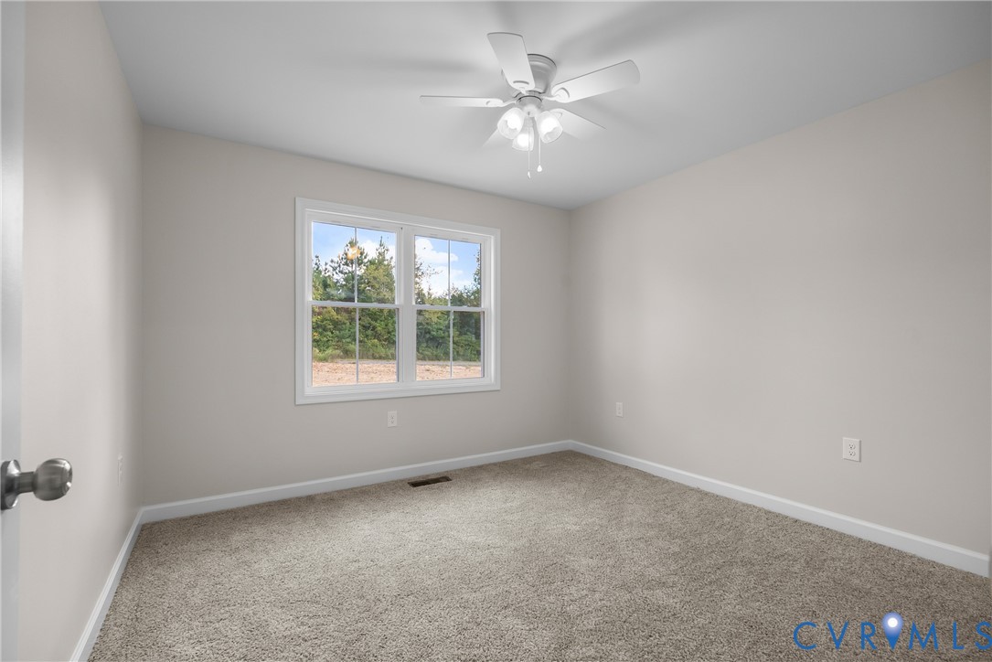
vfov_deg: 73.8
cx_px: 496
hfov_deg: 96.7
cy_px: 331
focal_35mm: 16
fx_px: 441
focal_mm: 16
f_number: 8
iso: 1250
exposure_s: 1/10
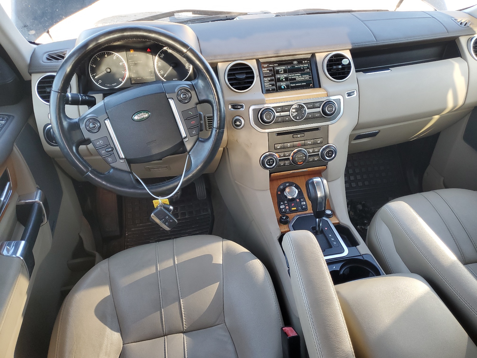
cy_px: 179
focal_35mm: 26
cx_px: 238
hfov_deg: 67.3
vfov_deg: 53.1
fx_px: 358
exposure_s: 1/120
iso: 59
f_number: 1.5
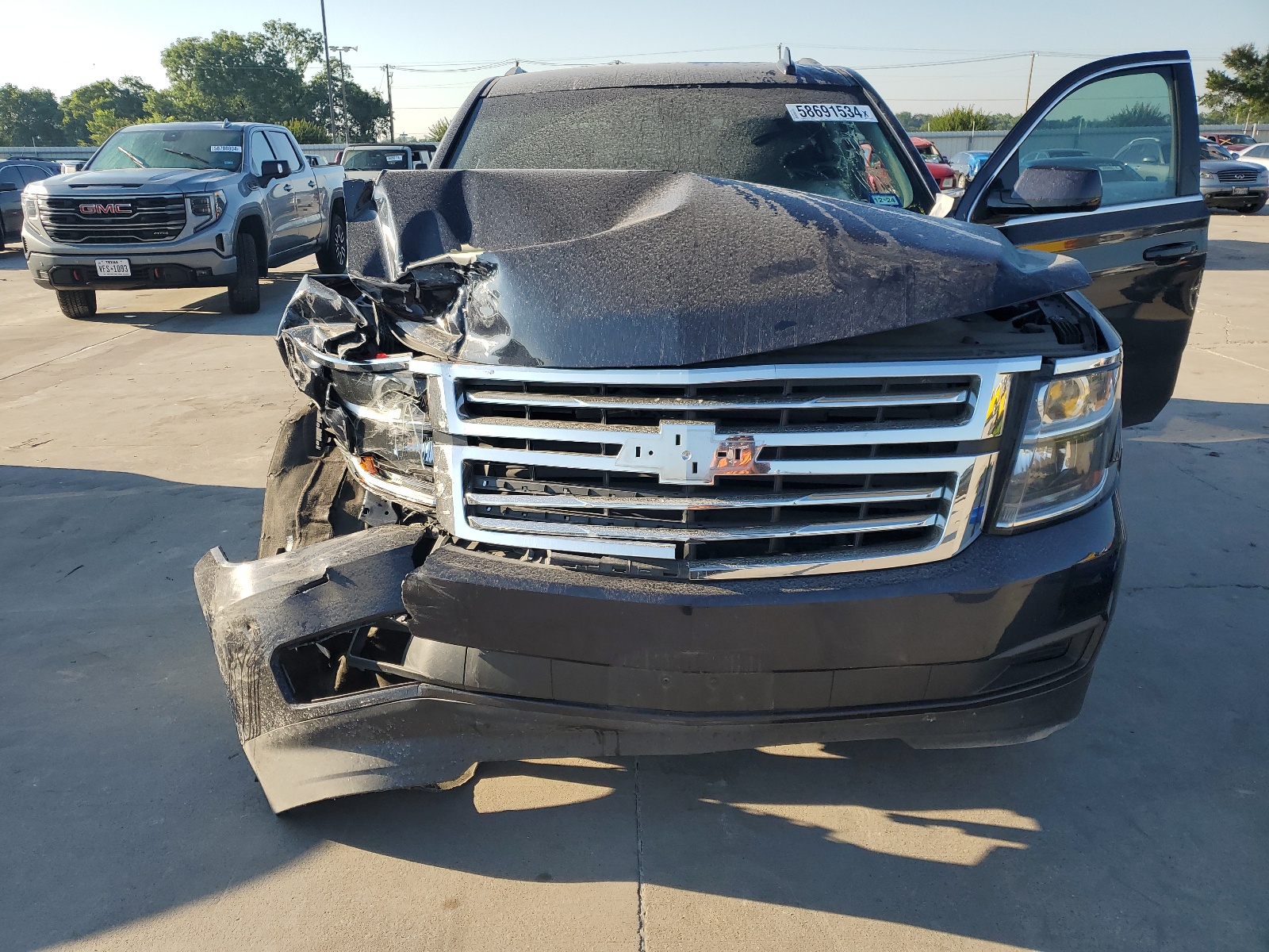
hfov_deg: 67.3
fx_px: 953
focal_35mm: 26
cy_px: 476
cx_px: 634
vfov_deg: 53.1
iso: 50
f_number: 1.5
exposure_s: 1/1667
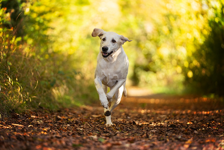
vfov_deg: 8.2
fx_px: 1045
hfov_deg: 12.2
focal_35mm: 168
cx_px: 112
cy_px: 75
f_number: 2.8
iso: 640
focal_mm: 168
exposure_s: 1/800
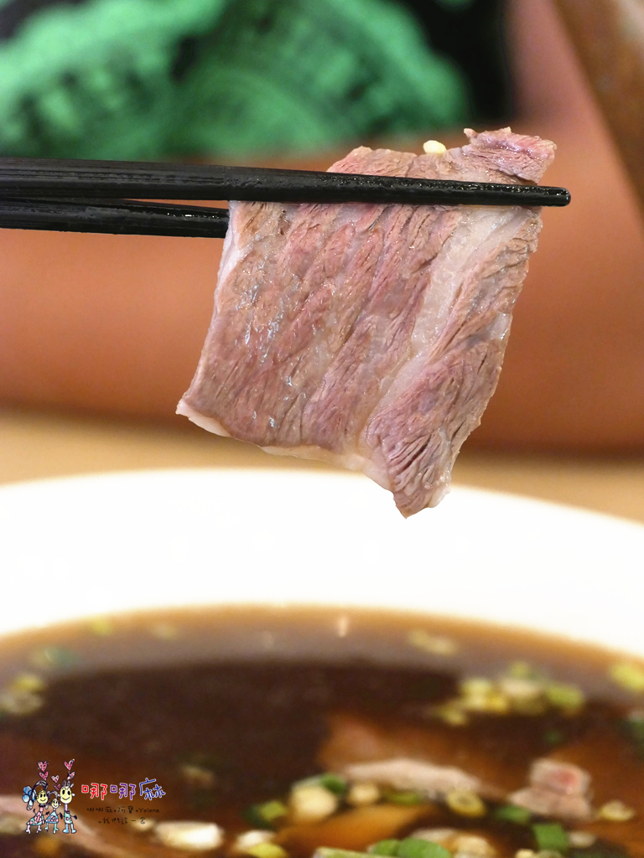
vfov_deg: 15.2
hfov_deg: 11.4
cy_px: 429
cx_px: 322
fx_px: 3225
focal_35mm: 130
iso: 2500
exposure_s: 1/40
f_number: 5.4
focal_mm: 65
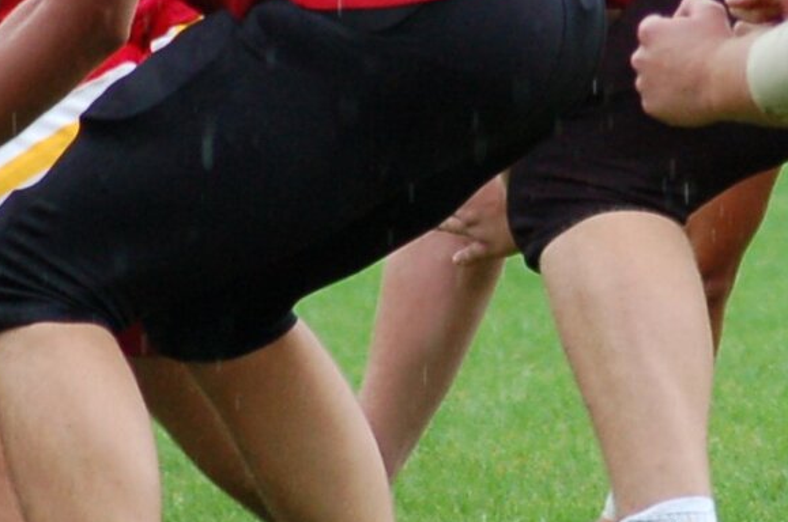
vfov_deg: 1.2
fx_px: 24276
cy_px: 60
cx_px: 631
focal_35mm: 1111
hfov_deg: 1.9
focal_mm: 195
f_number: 5
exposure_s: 1/400
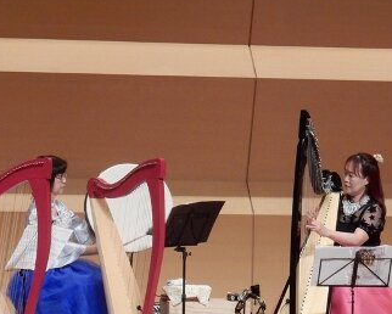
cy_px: 276
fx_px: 2635
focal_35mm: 227
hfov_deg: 8.5
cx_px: 242
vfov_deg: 6.8
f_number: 5.6
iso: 360
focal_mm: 20.9
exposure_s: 1/30
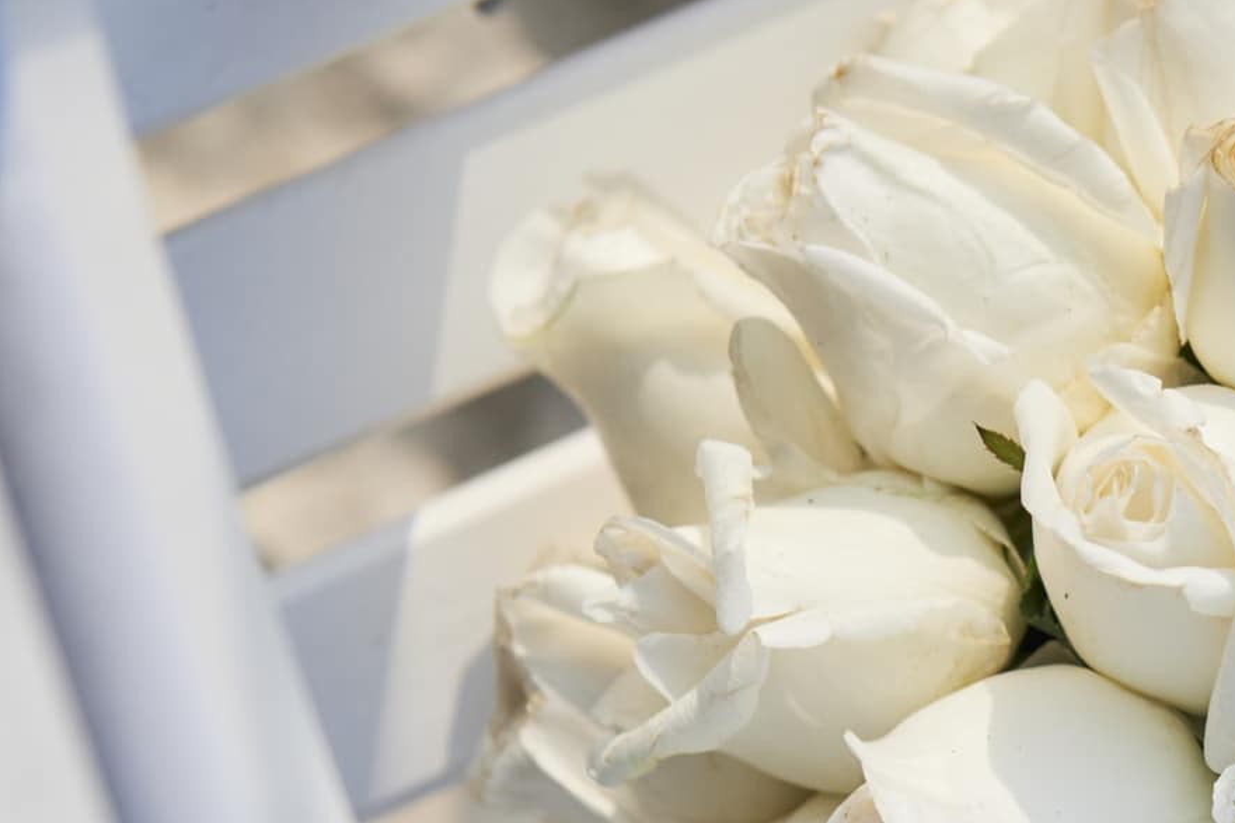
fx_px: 5282
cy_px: 810
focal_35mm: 154
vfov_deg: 8.9
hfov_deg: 13.0
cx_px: 1456
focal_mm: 35
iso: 160
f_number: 2.5
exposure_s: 1/8000
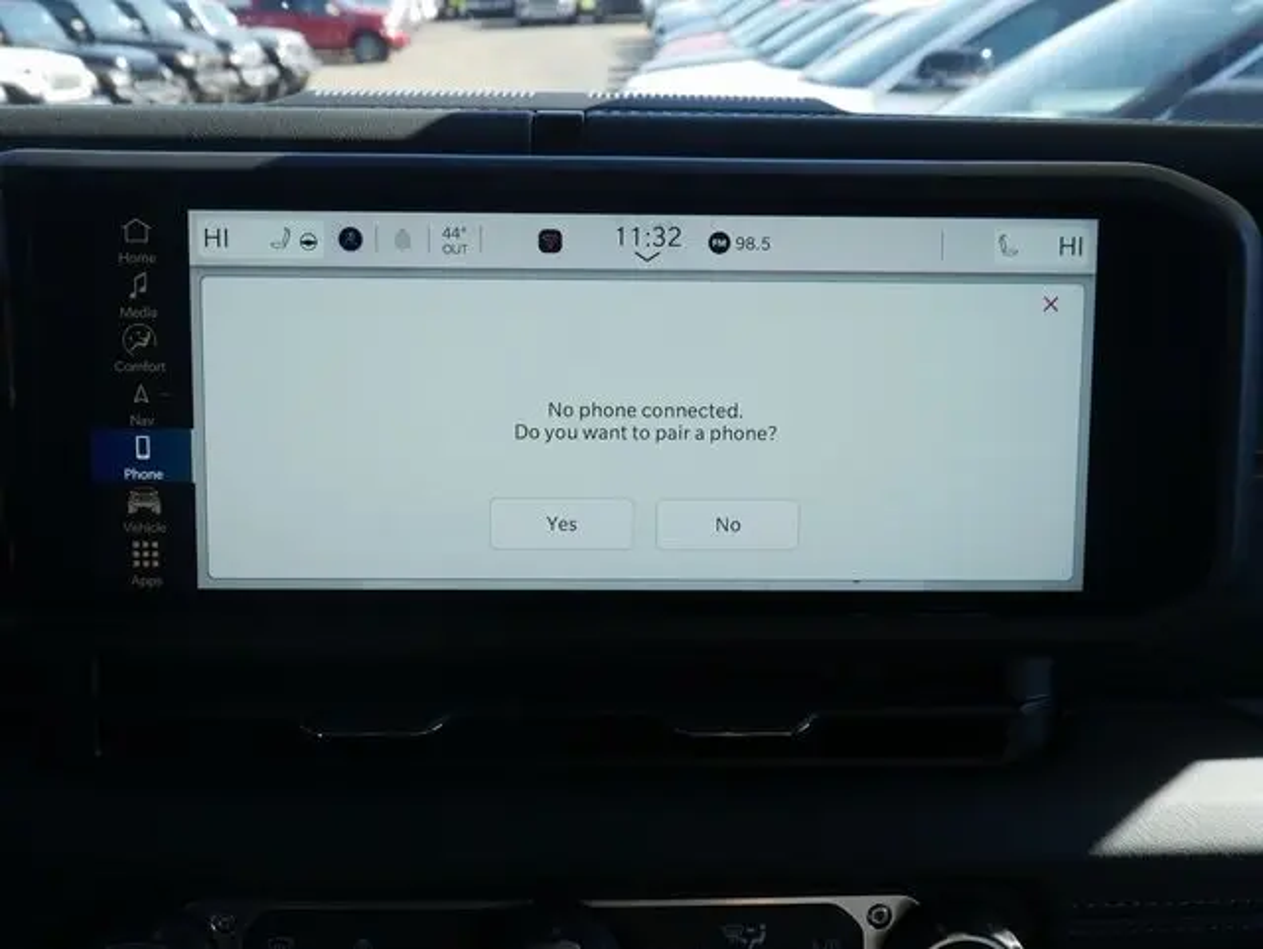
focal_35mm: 38
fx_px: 1388
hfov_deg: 48.9
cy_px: 474
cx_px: 632
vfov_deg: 37.8
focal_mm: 19
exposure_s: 1/60
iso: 200
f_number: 8
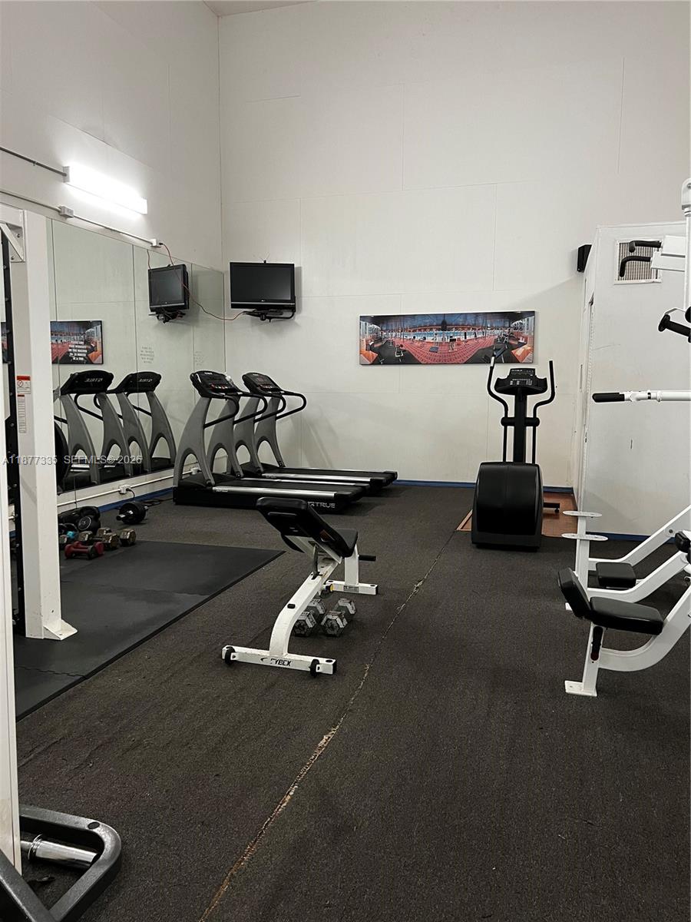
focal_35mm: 26
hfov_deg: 53.1
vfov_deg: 67.3
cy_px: 461
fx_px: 692
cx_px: 346
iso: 200
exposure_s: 1/60
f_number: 1.5
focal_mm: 5.7
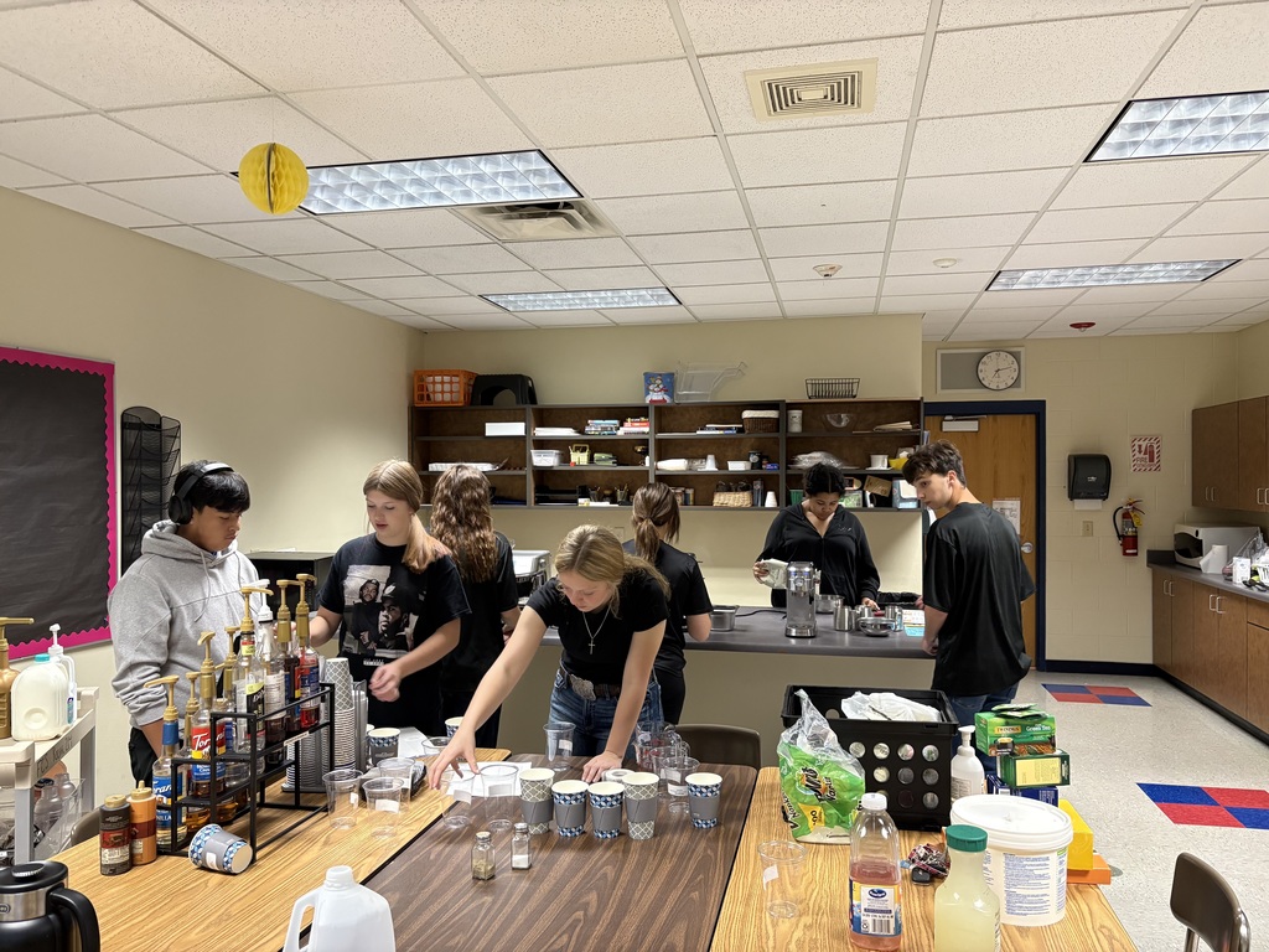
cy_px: 476
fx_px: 953
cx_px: 634
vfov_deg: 53.1
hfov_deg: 67.3
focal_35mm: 26
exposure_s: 1/60
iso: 200
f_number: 1.6
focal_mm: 5.96
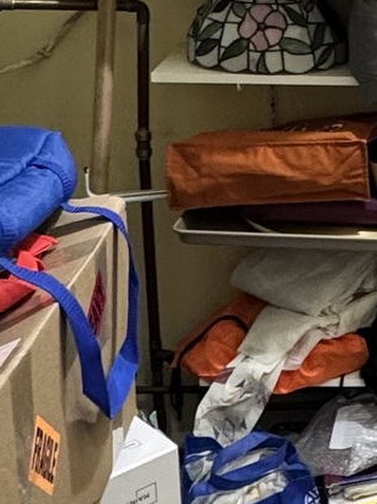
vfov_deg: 24.6
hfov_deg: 17.6
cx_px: 500
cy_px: 97
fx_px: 1134
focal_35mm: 78
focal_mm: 2.22
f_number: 2.2
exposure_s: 1/60
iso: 250
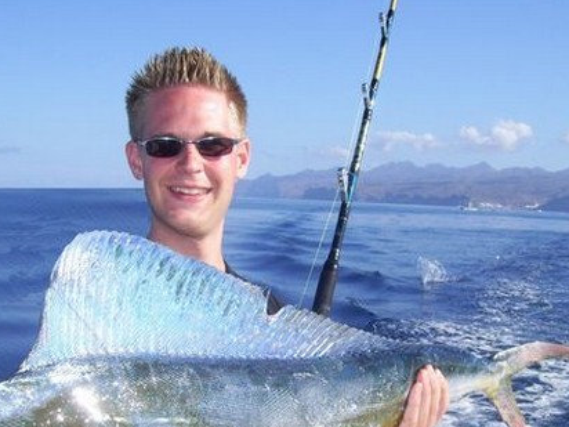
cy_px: 321
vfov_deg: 26.2
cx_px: 199
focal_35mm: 55
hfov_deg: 34.7
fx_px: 904
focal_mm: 6
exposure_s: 1/800
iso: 80
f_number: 4.8
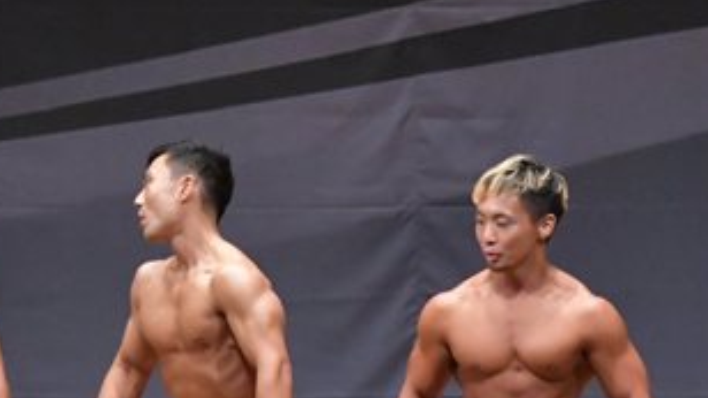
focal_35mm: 482
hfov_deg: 4.5
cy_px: 476
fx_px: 9046
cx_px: 452
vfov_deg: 2.5
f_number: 5.6
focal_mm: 122
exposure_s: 1/400
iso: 8000
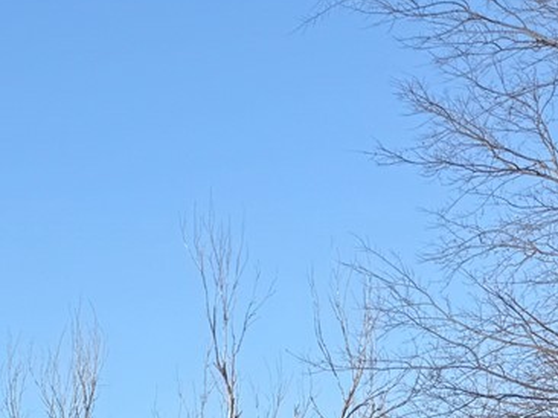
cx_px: -439
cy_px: 857
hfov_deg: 14.0
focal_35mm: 126
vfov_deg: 10.7
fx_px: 2030
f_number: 1.78
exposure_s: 1/2370
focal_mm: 6.76
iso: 80
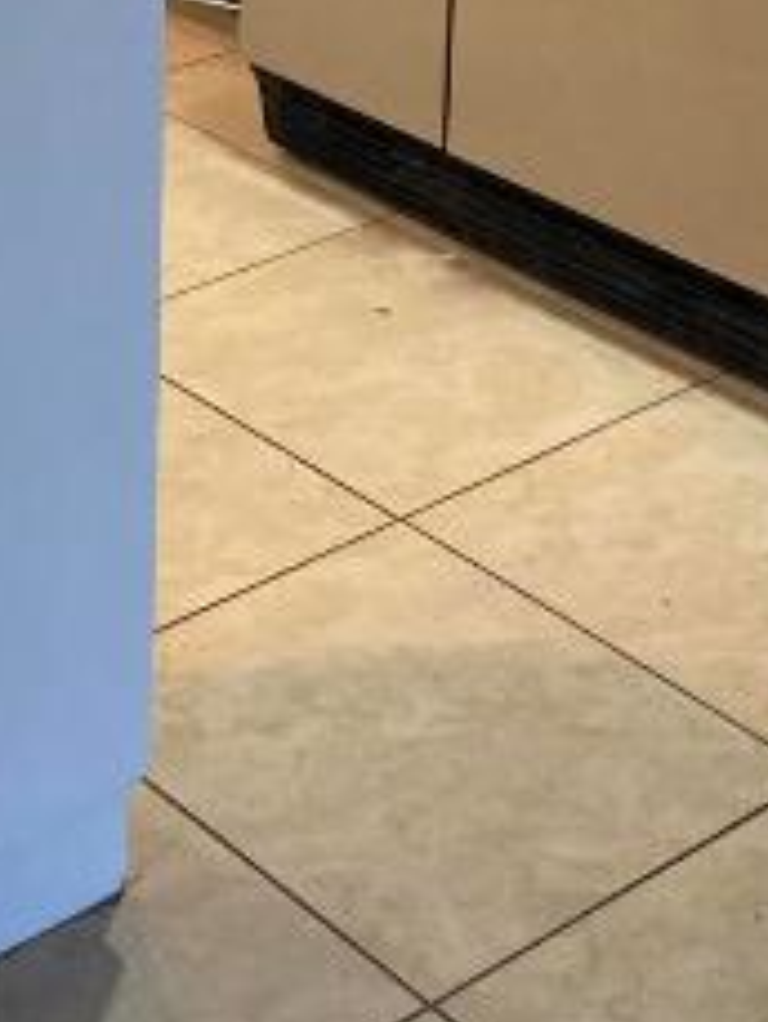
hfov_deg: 14.8
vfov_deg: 19.0
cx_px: -317
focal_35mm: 94
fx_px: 2778
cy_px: -384
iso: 100
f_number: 1.8
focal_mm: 3.99
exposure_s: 1/60
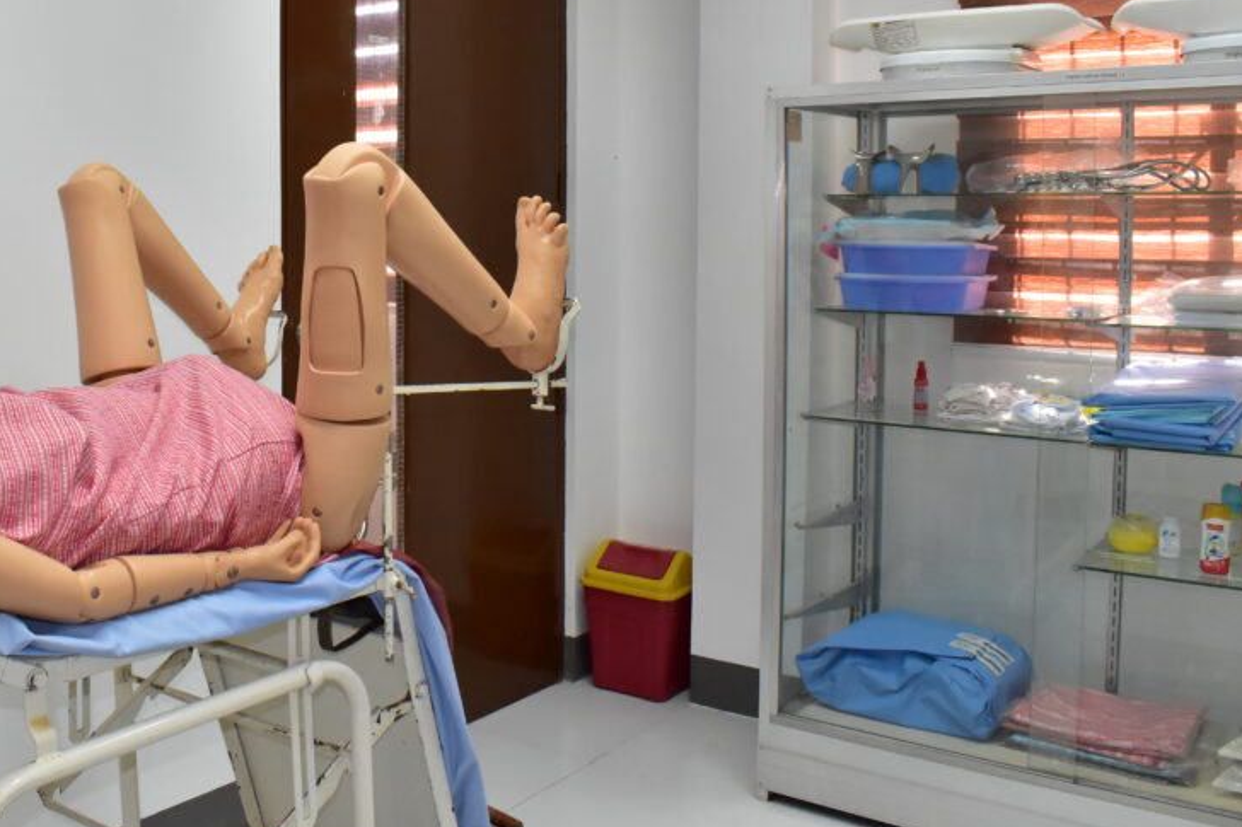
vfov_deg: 34.7
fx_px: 1311
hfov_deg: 50.2
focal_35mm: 38
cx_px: 459
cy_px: 282
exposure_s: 1/60
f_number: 10
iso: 1600
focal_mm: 18
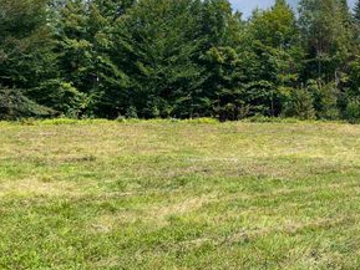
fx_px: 468
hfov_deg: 40.3
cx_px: 289
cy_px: 91
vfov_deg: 32.0
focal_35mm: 45
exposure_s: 1/3731
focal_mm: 4.2
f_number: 1.6
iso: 32
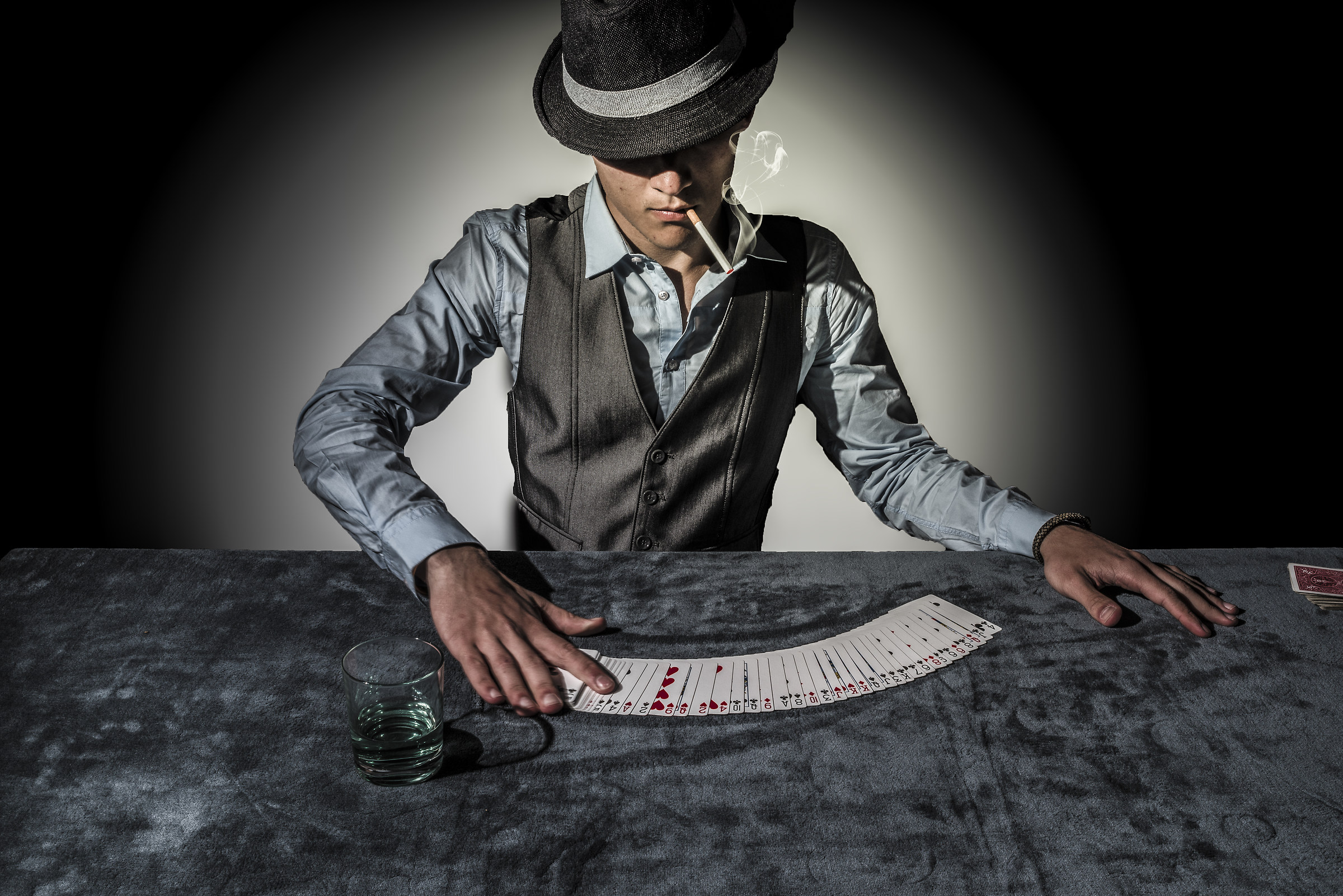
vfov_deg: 37.9
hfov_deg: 54.4
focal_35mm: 35
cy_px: 448
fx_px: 1306
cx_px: 672
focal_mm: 35
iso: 50
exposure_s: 1/60
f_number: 22
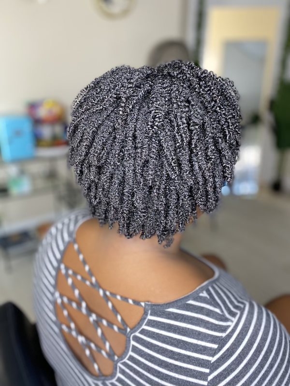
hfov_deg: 53.1
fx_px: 290
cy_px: 193
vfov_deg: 67.3
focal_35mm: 26
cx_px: 145
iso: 200
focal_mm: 4.25
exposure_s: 1/60
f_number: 1.8
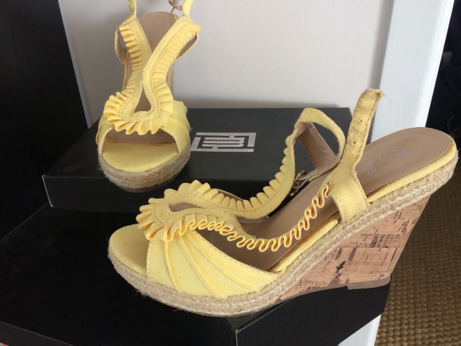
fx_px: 386
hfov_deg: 61.7
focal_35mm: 29
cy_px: 173
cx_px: 230
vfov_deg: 48.2
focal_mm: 4.15
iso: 80
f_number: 2.2
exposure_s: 1/33
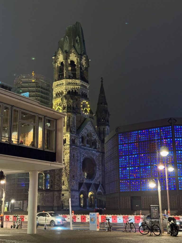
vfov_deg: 39.7
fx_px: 336
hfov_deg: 30.3
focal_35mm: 48
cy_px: 122
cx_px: 91
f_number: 1.78
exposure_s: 1/20
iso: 800
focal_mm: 6.76
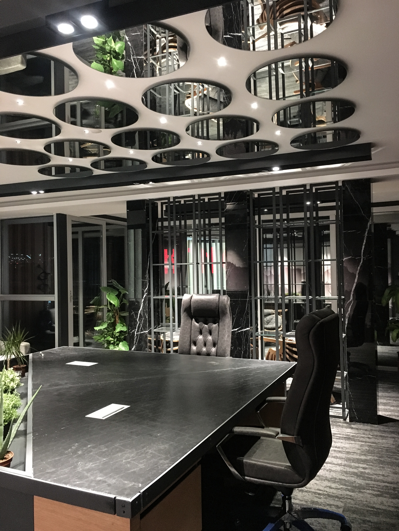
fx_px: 446
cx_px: 200
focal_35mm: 29
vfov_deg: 61.7
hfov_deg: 48.2
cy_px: 266
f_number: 2.2
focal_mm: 4.15
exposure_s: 1/17
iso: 320
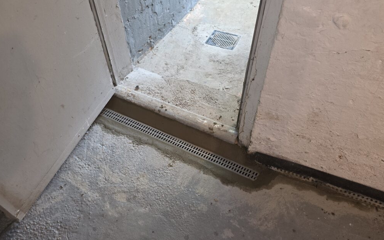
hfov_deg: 72.6
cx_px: 194
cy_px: 133
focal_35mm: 25
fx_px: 262
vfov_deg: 49.2
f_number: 1.7
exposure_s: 1/15
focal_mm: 6.3
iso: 1600
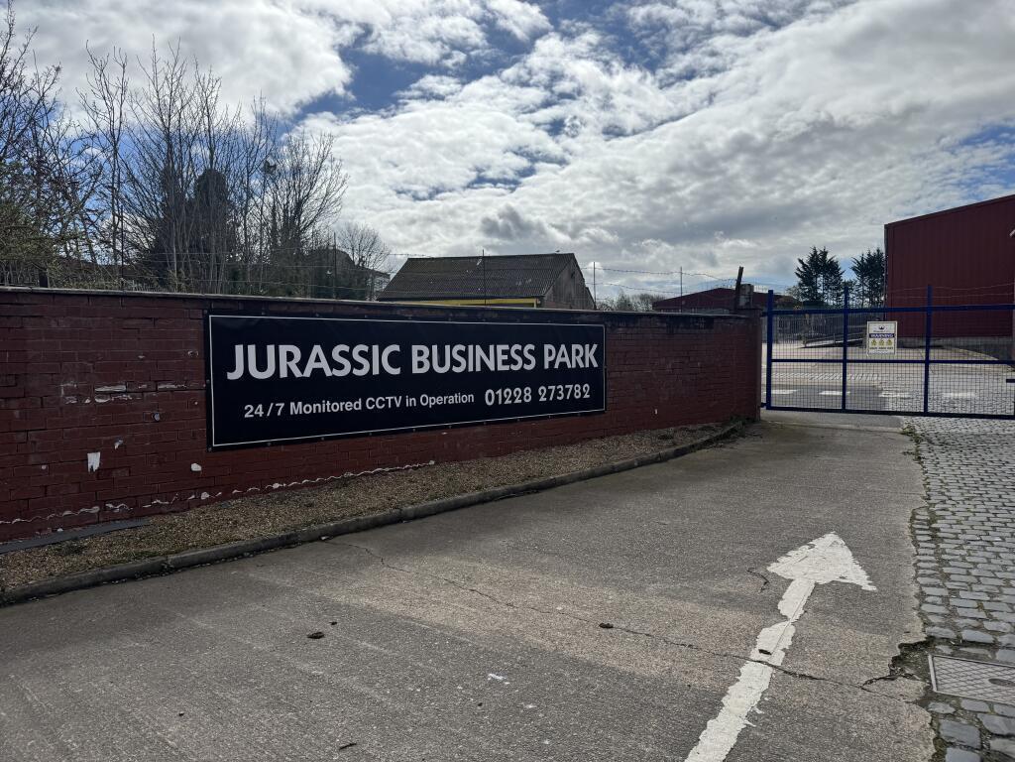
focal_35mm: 24
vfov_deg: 56.8
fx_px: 704
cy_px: 381
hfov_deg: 71.6
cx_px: 508
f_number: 1.78
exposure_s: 1/12346
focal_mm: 6.76
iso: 64
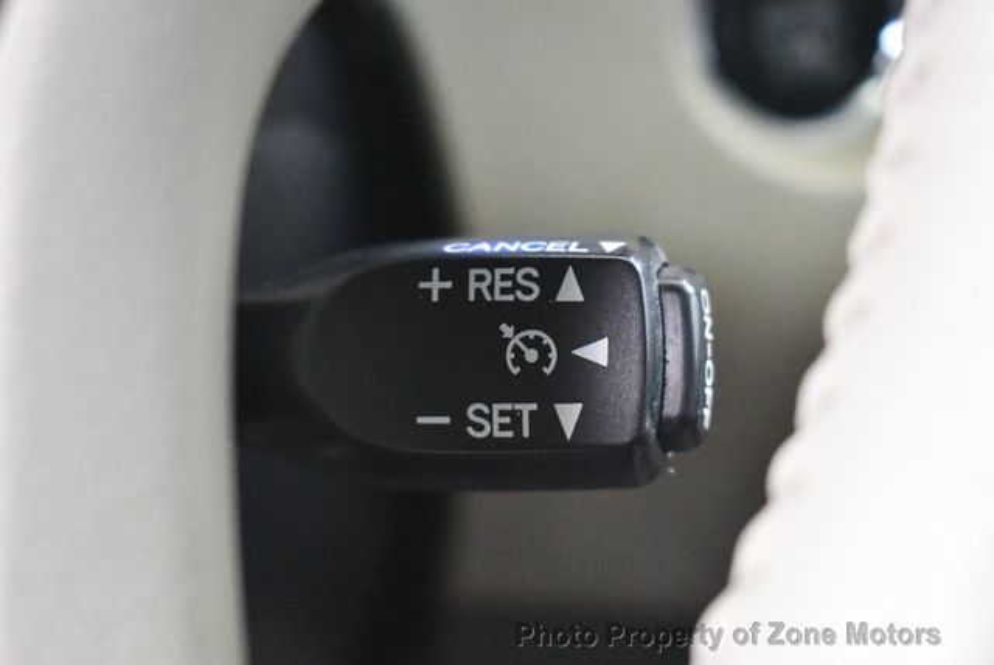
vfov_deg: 18.0
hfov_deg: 26.6
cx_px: 497
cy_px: 332
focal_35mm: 76
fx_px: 2100
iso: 10000
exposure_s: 1/60
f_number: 4.8
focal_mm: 38
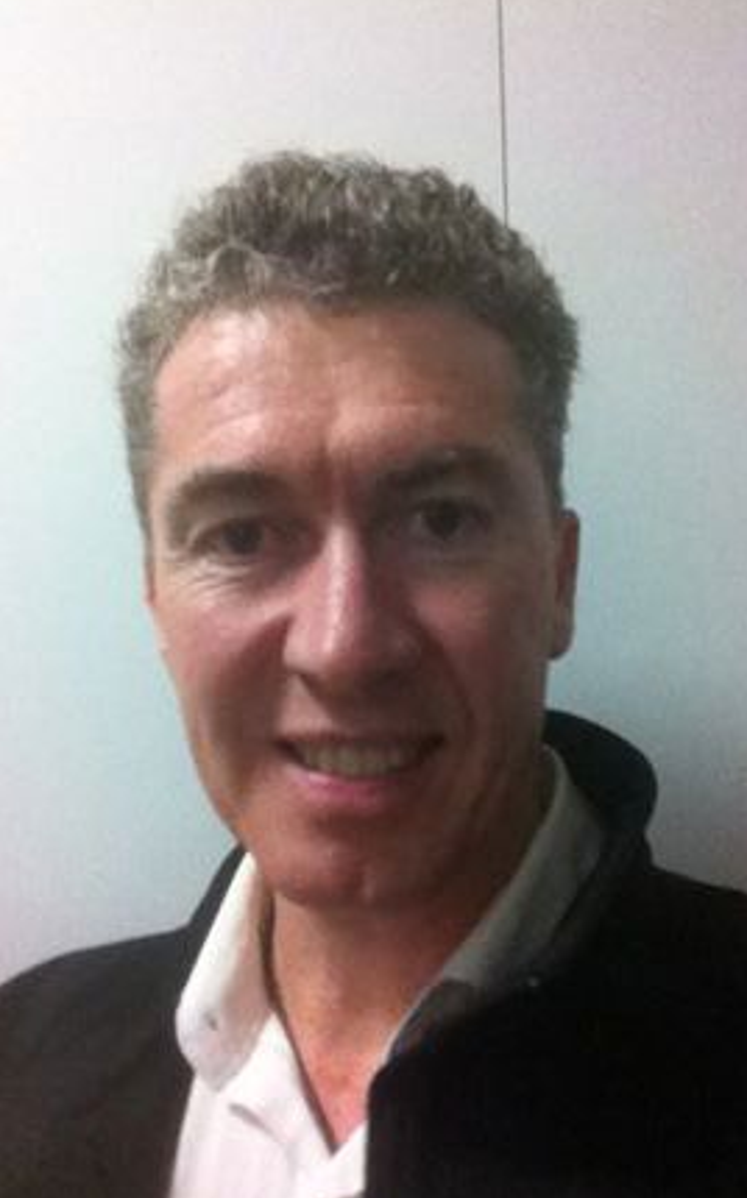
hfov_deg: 33.5
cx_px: 368
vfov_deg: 51.6
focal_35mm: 38
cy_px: 596
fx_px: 1240
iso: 500
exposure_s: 1/33
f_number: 2.4
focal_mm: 3.85
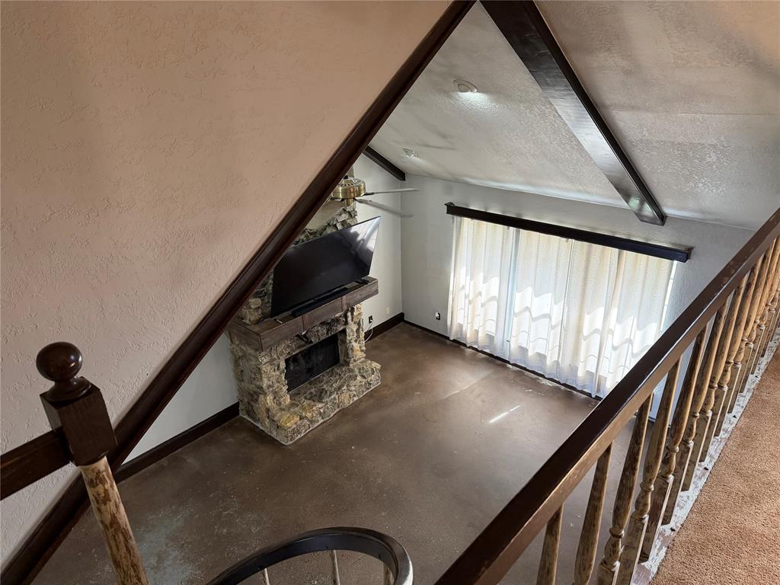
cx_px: 390
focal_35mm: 24
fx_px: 541
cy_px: 292
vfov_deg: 56.8
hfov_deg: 71.6
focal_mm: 6.76
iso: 250
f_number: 1.78
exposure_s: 1/60
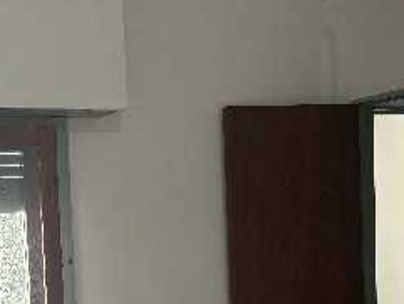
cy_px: 307
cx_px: 23
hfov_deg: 26.9
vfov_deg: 20.6
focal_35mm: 69
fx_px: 806
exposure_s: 1/121
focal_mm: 5.96
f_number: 1.6
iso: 125
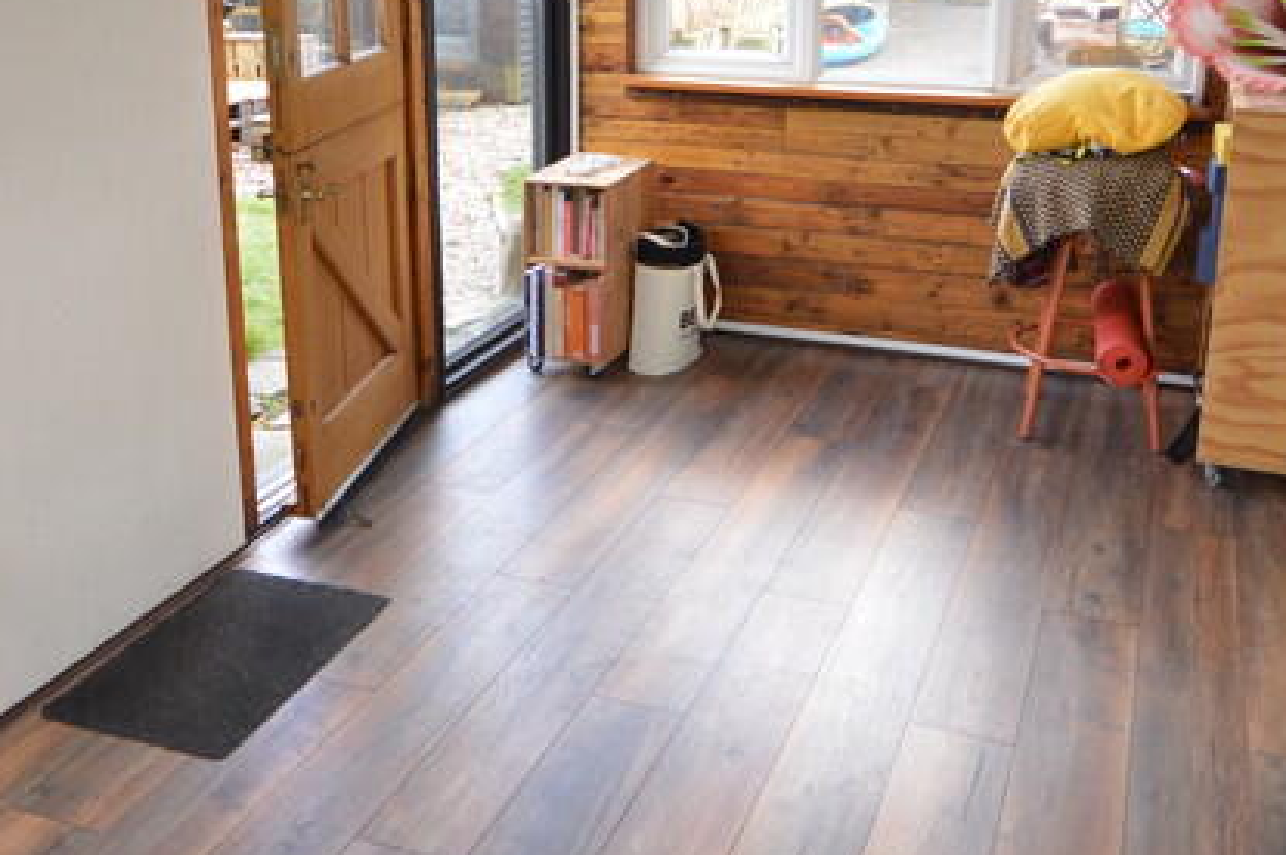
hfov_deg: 51.9
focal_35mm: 37
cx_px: 620
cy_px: 215
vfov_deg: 35.1
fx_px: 1321
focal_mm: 10
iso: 400
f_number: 4.5
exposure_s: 1/80
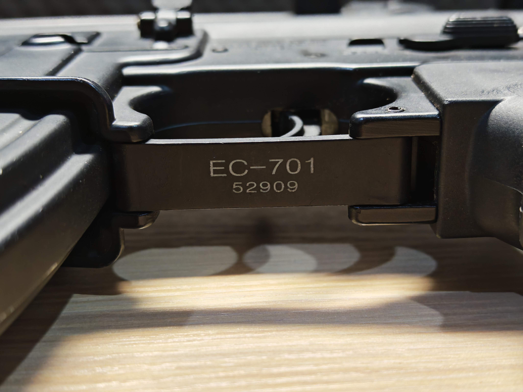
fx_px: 725
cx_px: 262
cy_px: 196
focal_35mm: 48
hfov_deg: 39.7
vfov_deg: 30.3
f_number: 2
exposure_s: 1/50
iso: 125
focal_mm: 6.83
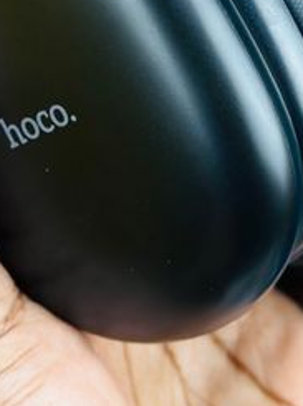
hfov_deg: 9.4
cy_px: -104
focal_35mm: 157
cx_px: 195
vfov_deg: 12.3
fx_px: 1837
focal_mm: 6.86
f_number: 1.78
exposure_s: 1/50
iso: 125
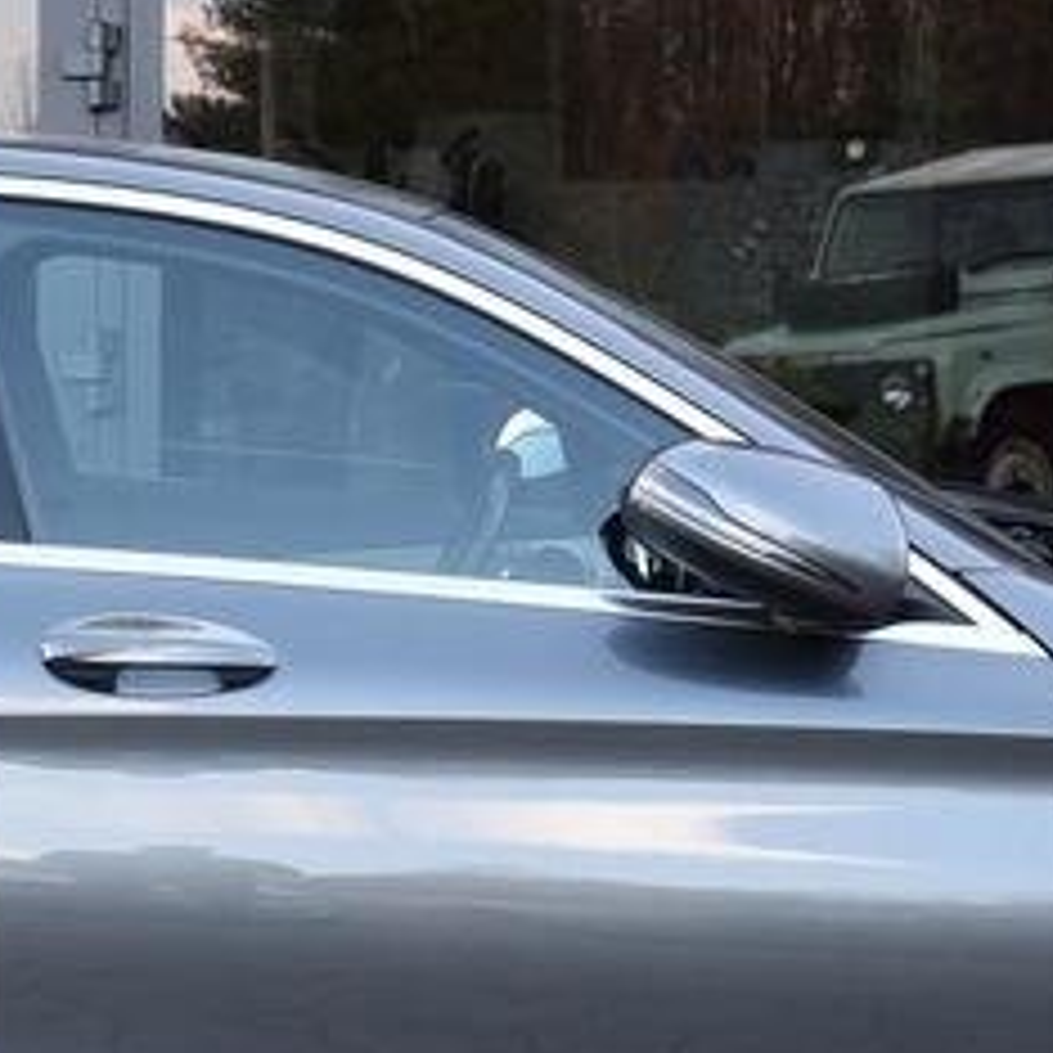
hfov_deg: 14.5
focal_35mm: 119
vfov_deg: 14.6
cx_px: 148
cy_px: 846
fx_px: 4095
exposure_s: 1/125
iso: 500
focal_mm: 32
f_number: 5.6
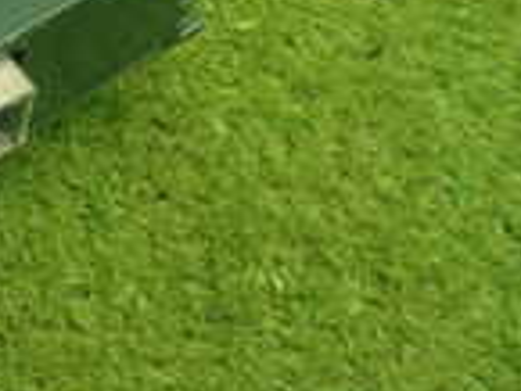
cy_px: -108
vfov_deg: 11.0
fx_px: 1988
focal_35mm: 132
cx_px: -269
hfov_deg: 14.0
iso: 200
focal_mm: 5.79
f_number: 2.4
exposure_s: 1/30
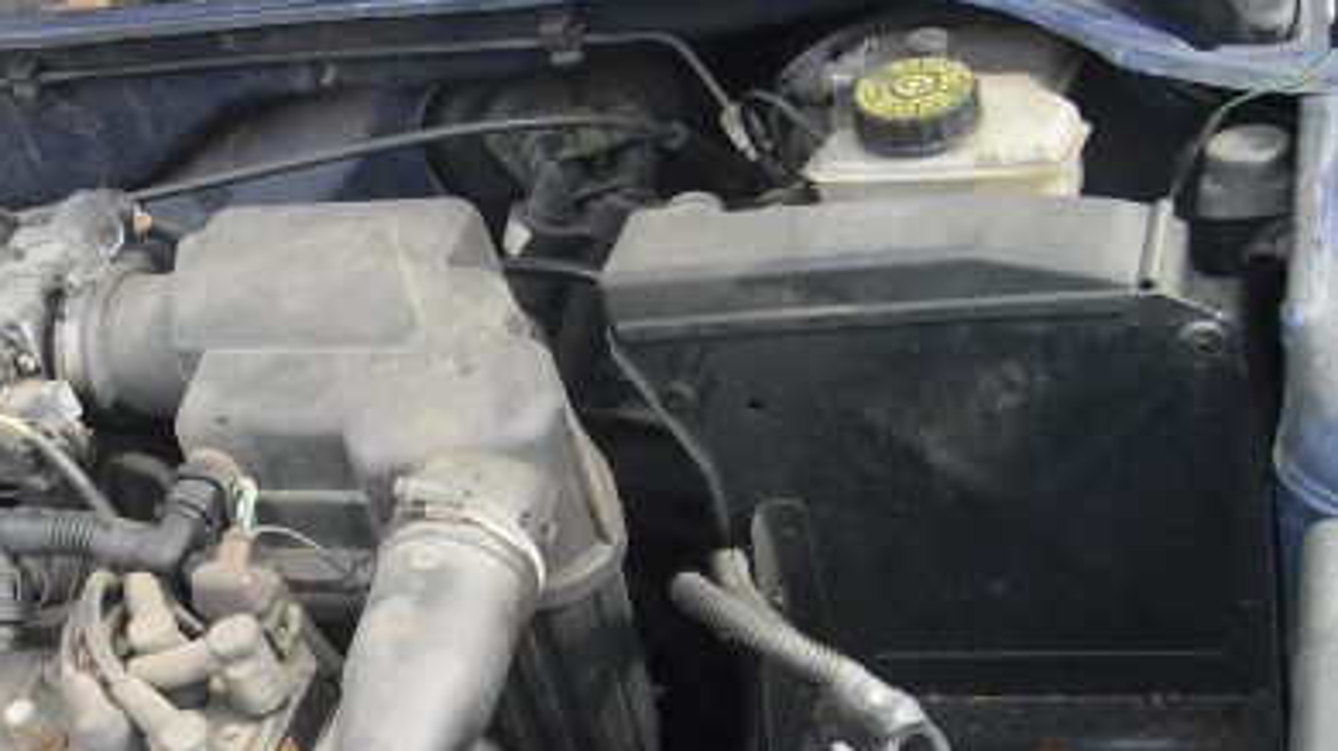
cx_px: 333
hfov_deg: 30.1
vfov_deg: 17.0
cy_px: 778
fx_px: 2447
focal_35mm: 69
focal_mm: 6.2
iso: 100
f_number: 2.8
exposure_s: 1/125
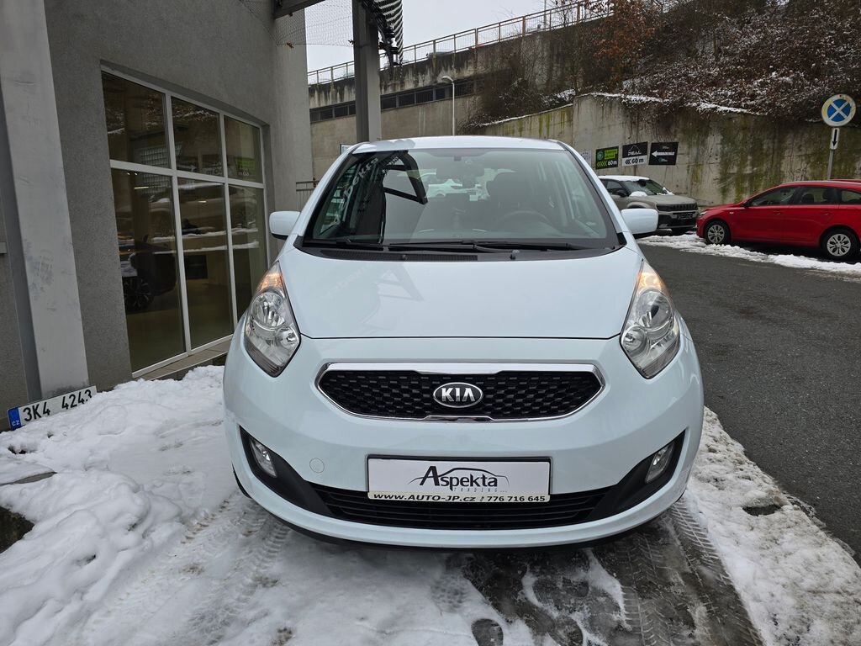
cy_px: 323
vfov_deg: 58.9
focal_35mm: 23
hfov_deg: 73.9
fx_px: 572
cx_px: 430
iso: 25
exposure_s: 1/180
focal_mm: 6.3
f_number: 1.7
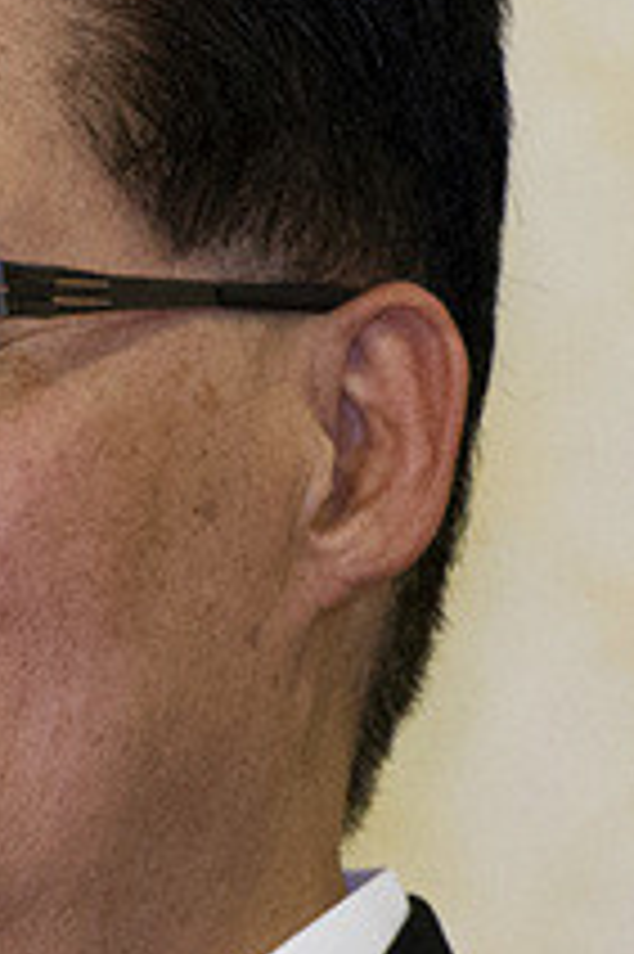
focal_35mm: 567
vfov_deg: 3.6
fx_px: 15002
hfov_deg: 2.4
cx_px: -171
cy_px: 884
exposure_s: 1/250
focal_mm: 200
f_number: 4
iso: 5000
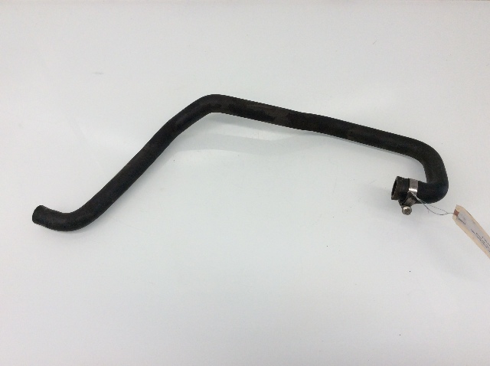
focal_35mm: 32
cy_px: 183
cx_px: 245
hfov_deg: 56.9
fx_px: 452
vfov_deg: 44.1
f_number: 2.4
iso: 50
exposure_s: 1/120
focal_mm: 3.3
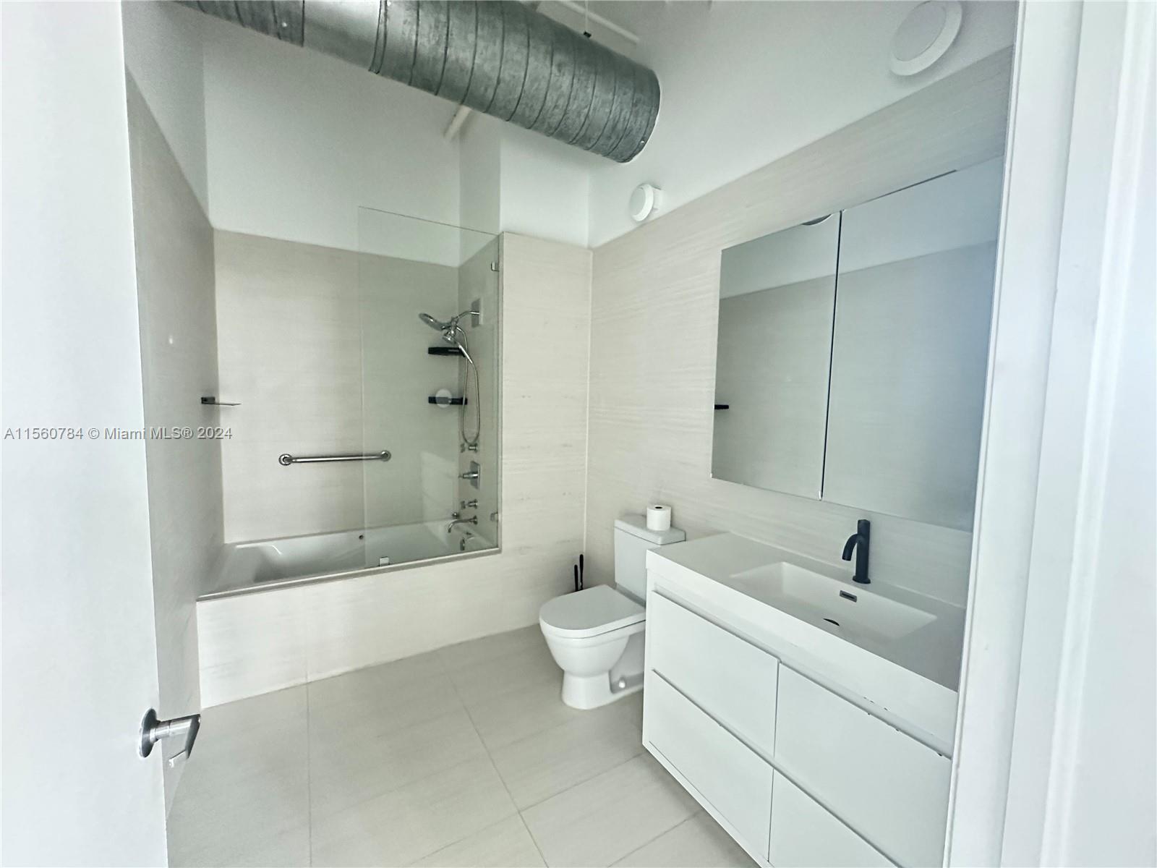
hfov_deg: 102.1
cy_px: 434
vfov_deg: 85.7
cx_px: 578
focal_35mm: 14
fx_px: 468
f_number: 2.2
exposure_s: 1/60
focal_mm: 2.22
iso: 1000
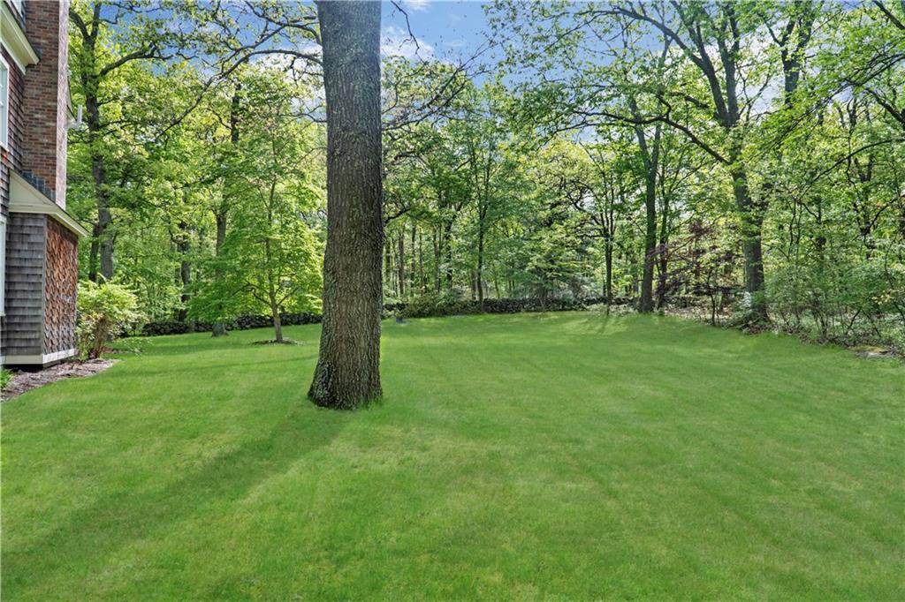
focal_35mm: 27
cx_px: 452
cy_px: 301
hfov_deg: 67.4
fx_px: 678
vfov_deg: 47.9
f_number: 8
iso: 400
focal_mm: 18
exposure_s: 1/400
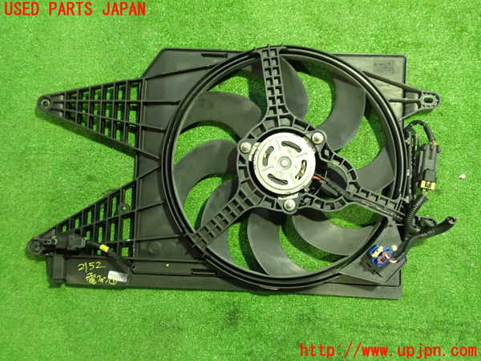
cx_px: 240
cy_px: 180
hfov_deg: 51.4
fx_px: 500
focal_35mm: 36
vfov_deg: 39.7
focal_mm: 6.37
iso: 800
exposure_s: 1/30
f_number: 2.5
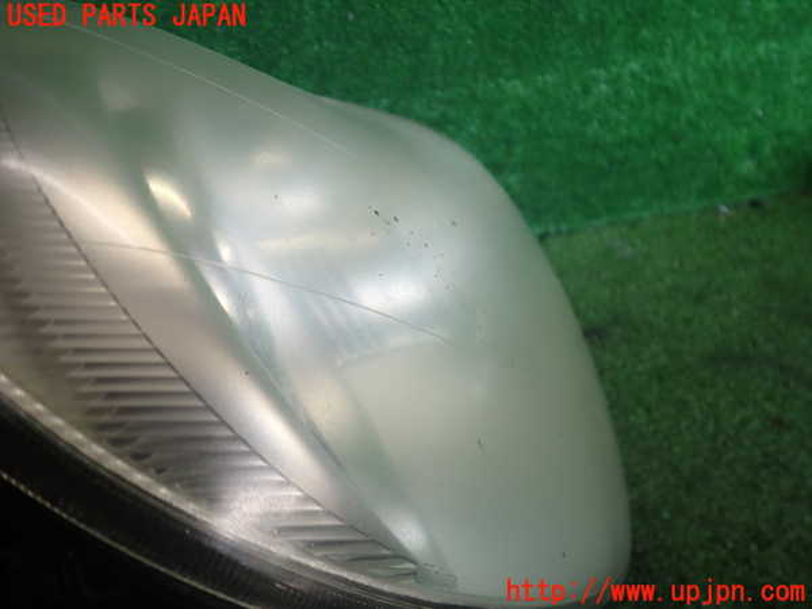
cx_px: 406
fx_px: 704
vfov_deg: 46.8
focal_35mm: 30
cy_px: 304
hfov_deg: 60.0
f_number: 2.3
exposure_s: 1/125
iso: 125
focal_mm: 5.4
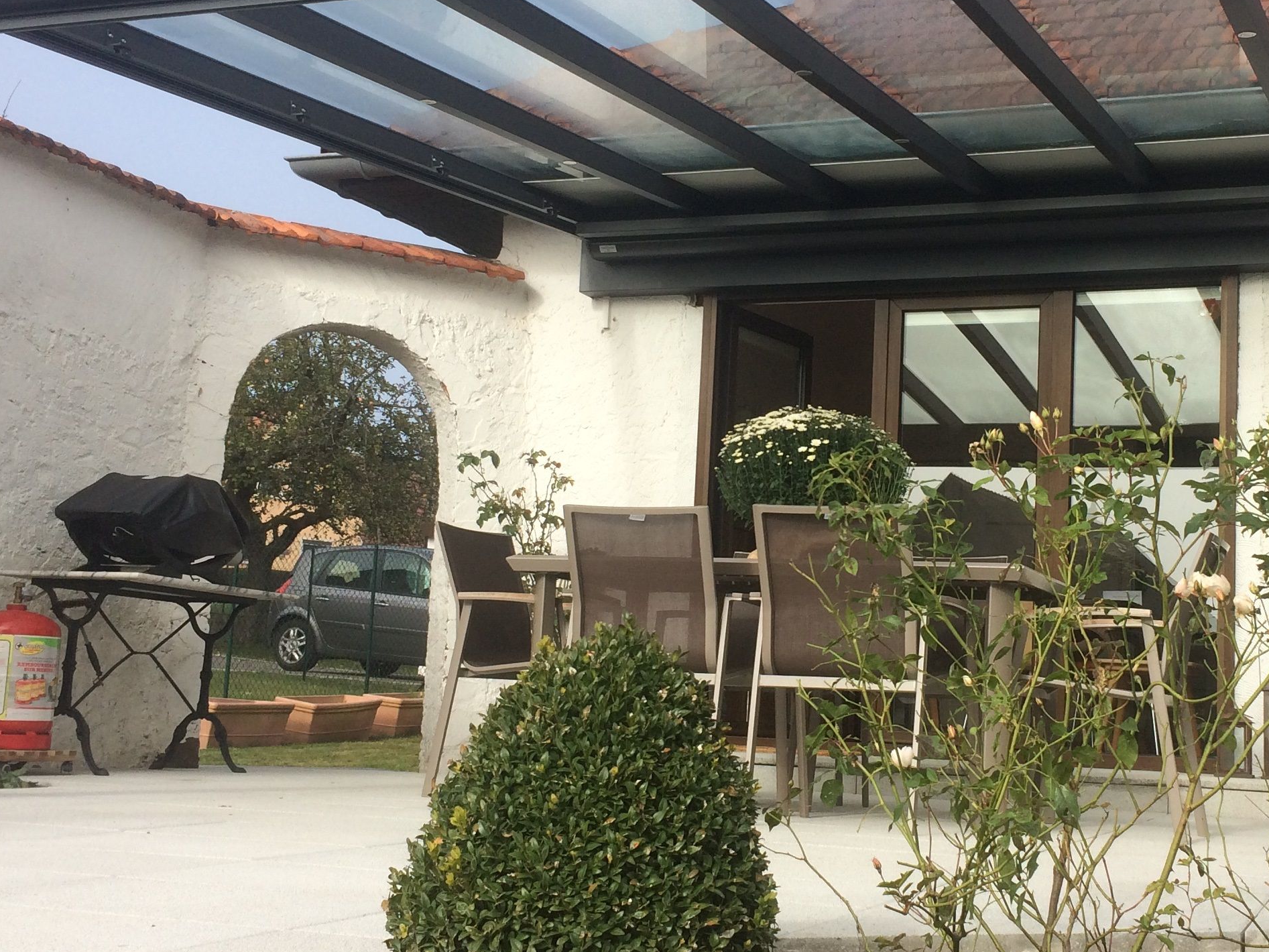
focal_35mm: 50
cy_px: 440
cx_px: 790
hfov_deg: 38.0
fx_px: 1833
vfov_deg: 29.1
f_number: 2.2
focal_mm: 4.15
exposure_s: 1/1282
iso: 32
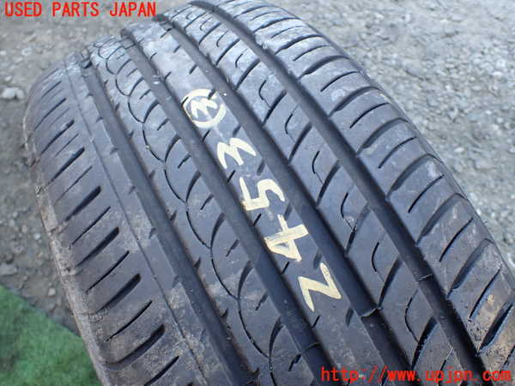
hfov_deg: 60.0
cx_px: 258
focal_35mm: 30
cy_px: 193
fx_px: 446
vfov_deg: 46.8
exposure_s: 1/125
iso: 200
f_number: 2.3
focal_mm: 5.4
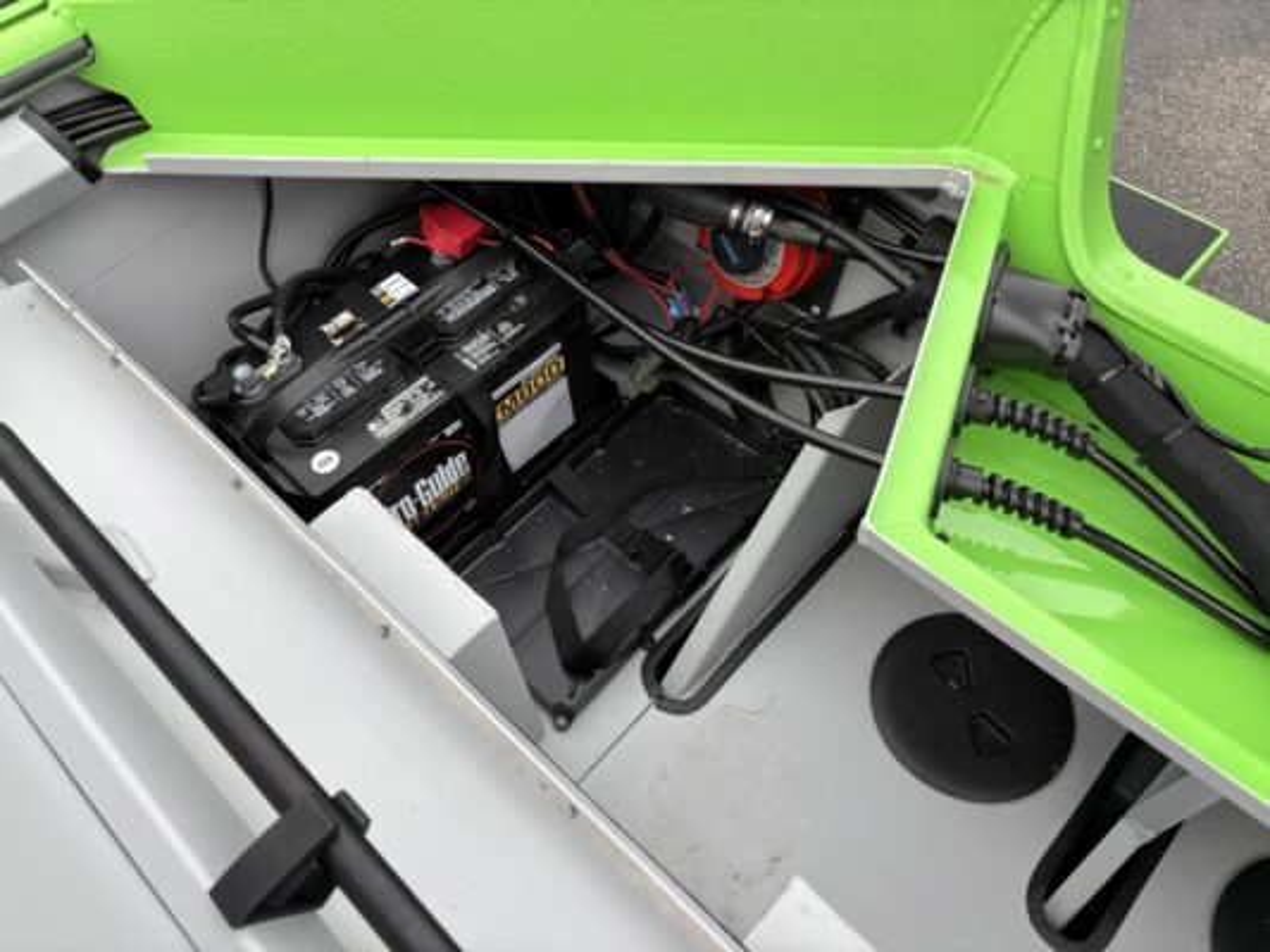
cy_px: 476
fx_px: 954
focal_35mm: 26
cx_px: 635
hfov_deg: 67.3
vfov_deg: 53.1
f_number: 1.6
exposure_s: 1/439
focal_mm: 5.96
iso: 50
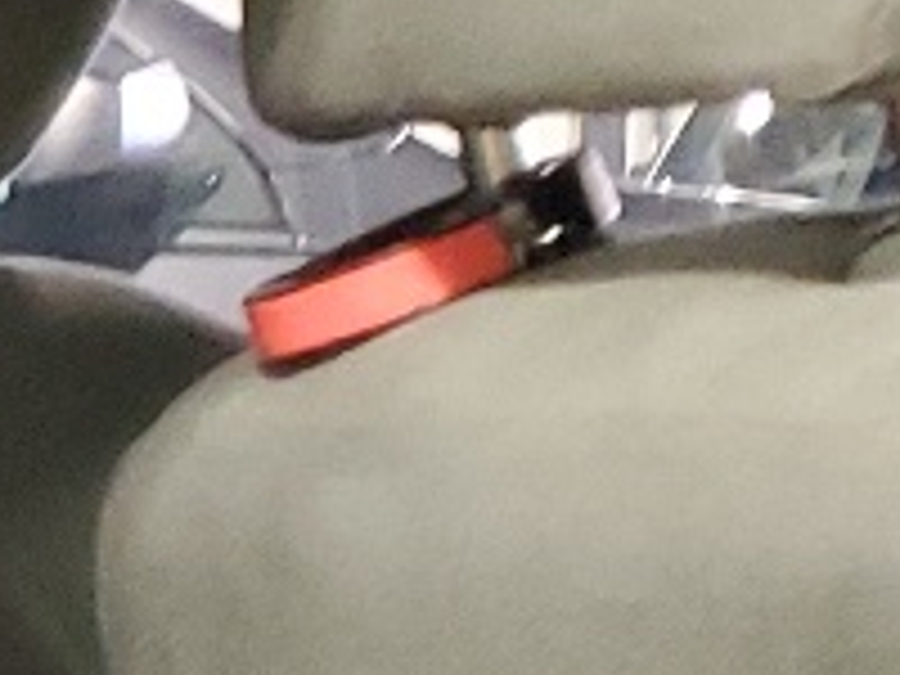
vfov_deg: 6.8
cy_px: 1534
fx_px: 5408
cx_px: -1935
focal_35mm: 208
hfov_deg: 8.0
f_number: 1.5
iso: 301
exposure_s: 1/17
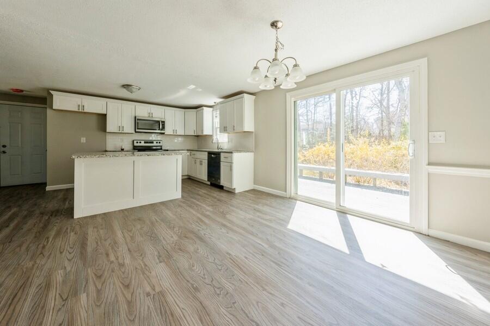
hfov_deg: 112.6
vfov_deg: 90.0
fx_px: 163
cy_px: 163
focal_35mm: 12
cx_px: 245
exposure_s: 1/30
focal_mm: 12
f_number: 8
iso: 200
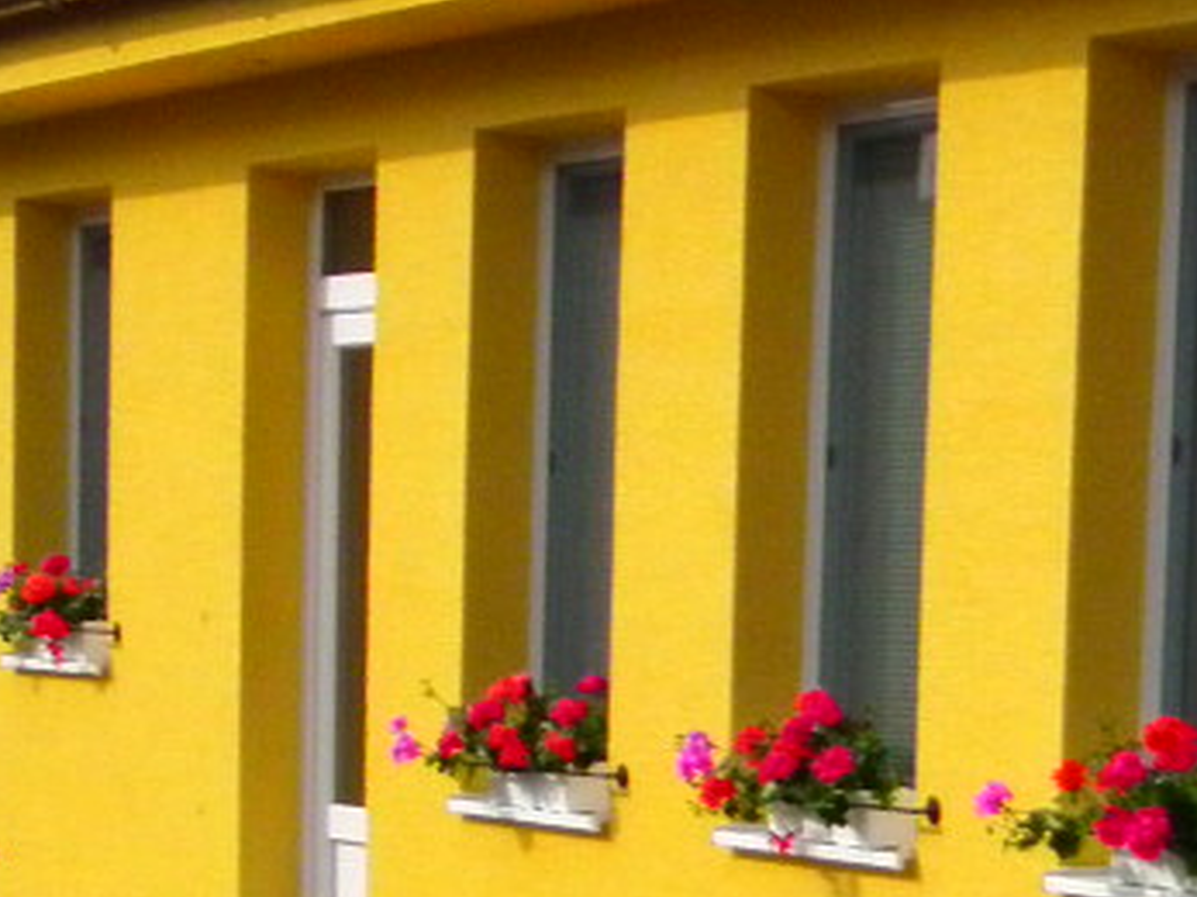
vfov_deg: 11.0
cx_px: 2228
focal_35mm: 129
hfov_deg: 13.5
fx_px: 4459
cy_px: 1366
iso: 160
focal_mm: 5
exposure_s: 1/320
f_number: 7
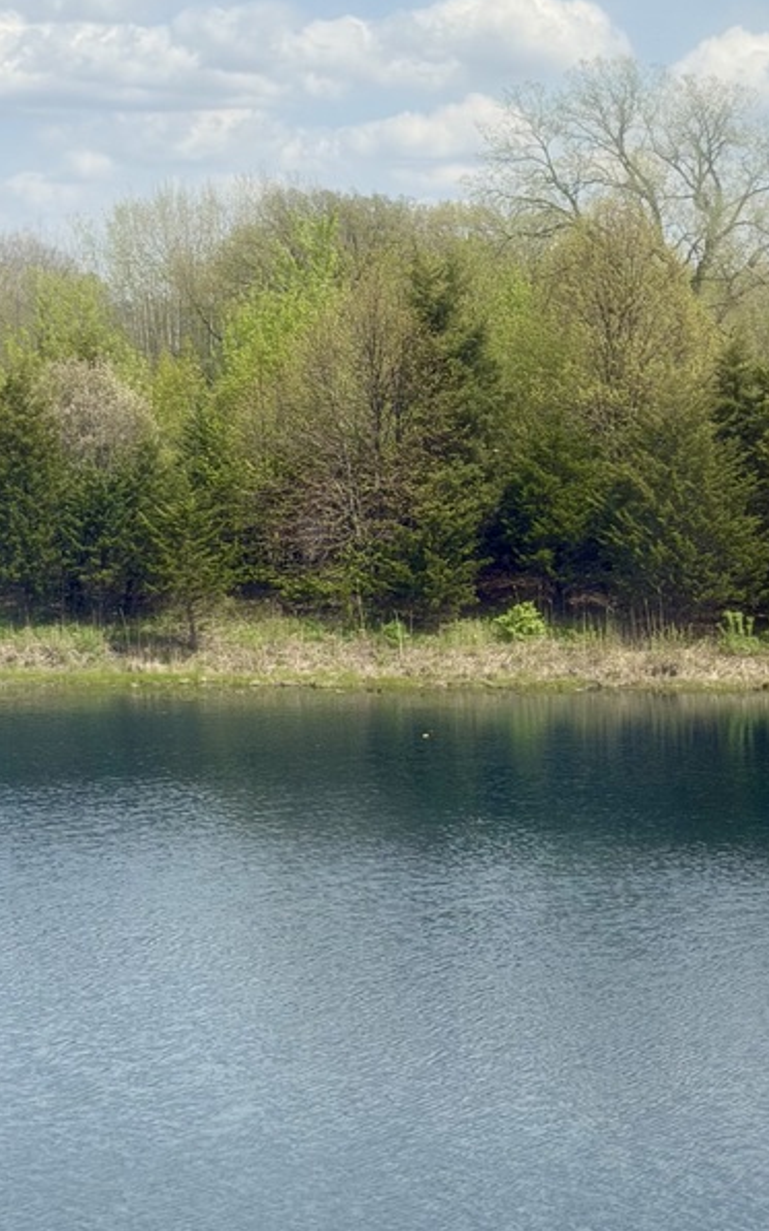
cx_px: 390
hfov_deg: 14.2
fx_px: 3086
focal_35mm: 92
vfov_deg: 22.4
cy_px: 315
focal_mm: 6.76
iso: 64
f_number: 1.78
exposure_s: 1/4587
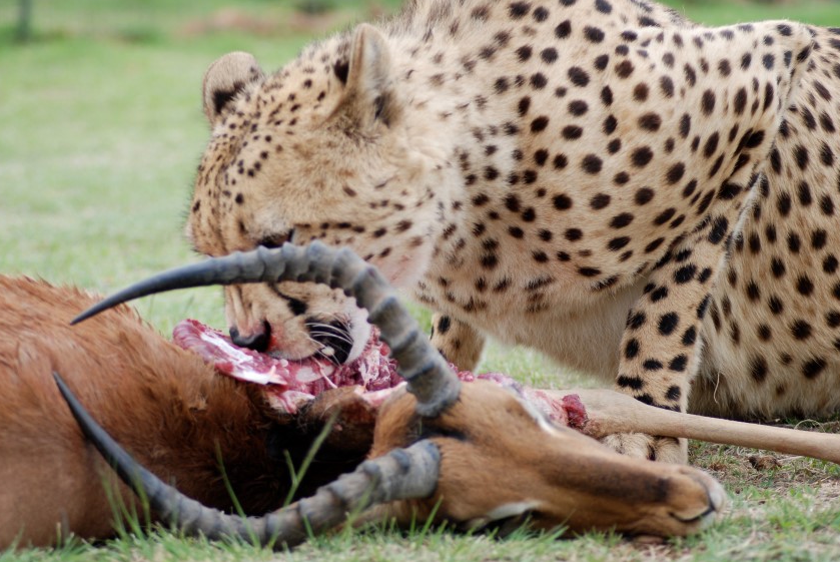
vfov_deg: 8.5
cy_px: 285
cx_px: 408
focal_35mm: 161
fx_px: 3760
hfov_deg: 12.7
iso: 280
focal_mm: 100
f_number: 4.2
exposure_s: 1/500
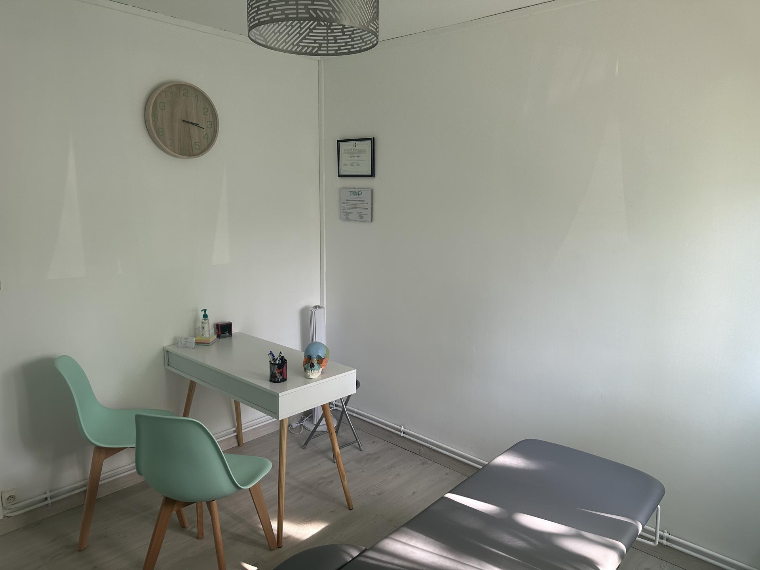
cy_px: 285
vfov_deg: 56.8
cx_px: 380
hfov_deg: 71.6
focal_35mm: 24
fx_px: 527
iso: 100
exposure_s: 1/121
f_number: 1.78
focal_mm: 6.86
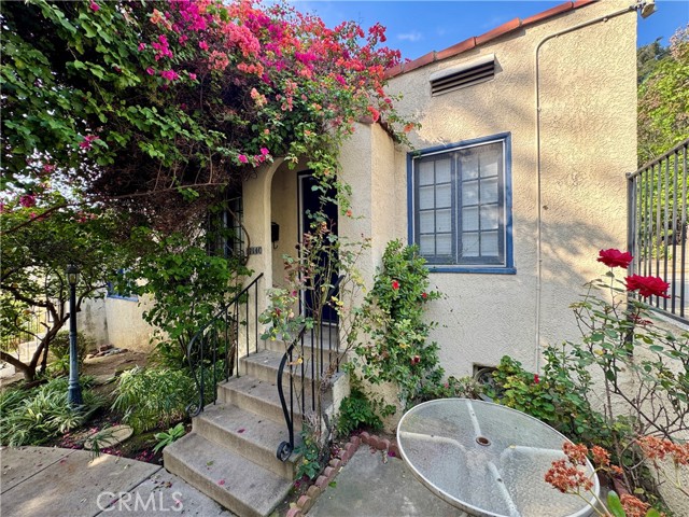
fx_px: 279
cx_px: 344
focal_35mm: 14
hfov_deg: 102.1
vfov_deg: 85.7
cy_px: 258
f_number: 2.2
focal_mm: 2.22
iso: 40
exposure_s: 1/159
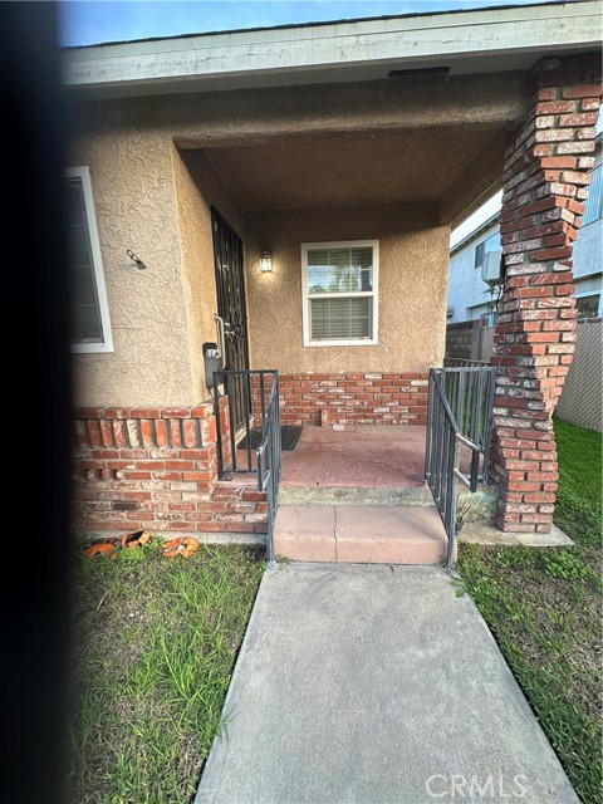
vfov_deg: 102.1
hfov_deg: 85.7
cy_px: 402
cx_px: 302
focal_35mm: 14
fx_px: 325
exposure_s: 1/122
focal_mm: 2.22
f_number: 2.2
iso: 40
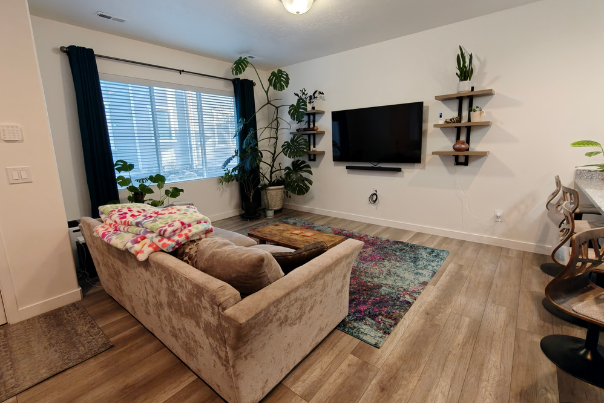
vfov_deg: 73.8
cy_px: 195
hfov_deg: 96.7
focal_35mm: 16
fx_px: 269
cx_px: 303
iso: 800
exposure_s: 1/120
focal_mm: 2.3
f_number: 2
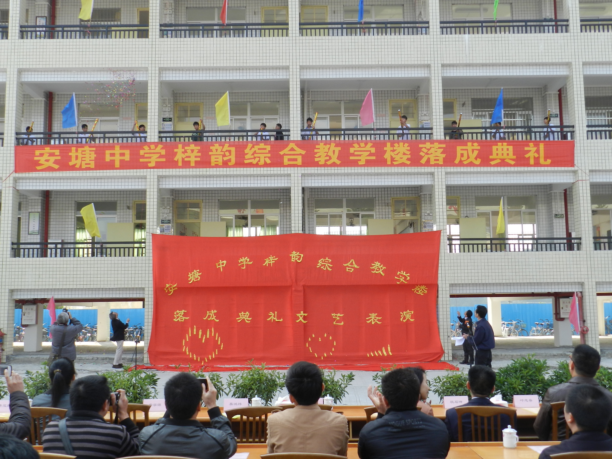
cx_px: 306
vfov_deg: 37.7
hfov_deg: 49.0
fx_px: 672
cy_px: 230
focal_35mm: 38
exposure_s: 1/320
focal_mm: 6.7
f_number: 4
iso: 160
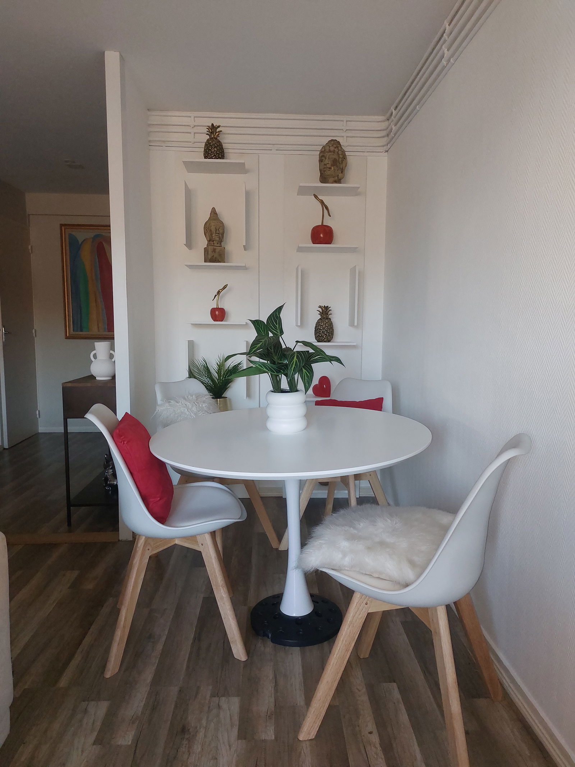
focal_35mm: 25
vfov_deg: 69.4
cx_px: 288
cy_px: 384
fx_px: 554
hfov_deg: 54.9
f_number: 1.8
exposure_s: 1/100
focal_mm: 5.23
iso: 320
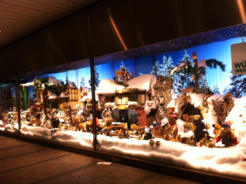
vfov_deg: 40.6
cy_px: 92
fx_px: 248
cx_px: 123
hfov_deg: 52.7
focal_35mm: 35
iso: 100
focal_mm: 3.85
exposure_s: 1/33
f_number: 2.8
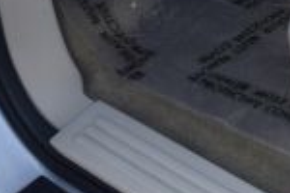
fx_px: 1055
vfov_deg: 9.5
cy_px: -239
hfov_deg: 14.8
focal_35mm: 131
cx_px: 402
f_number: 5.6
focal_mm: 18
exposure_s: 1/125
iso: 280
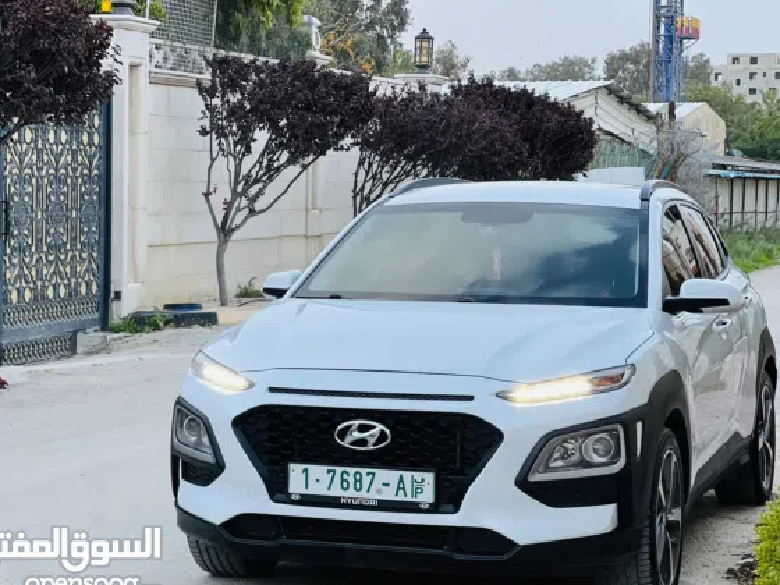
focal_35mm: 88
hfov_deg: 22.3
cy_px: 295
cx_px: 369
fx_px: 1983
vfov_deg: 16.8
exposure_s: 1/121
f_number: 2.8
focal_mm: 9
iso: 200
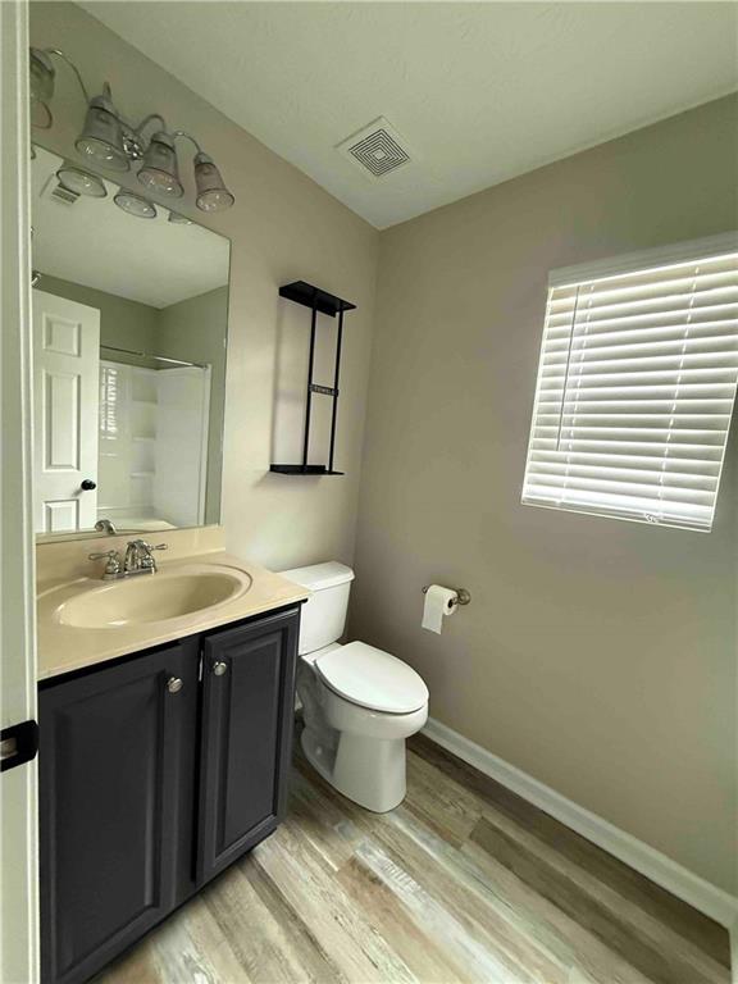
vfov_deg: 102.1
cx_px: 369
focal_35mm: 14
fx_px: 398
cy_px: 492
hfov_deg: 85.7
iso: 640
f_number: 2.2
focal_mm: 2.22
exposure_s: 1/60
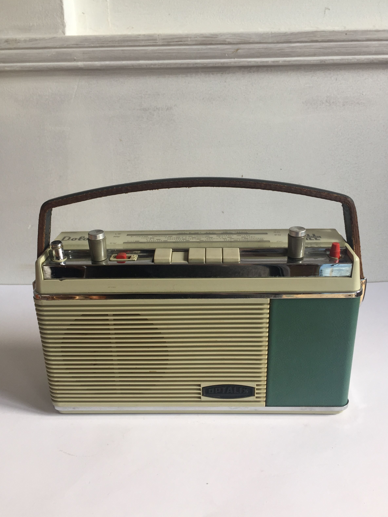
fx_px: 448
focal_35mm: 30
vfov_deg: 60.0
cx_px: 198
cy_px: 261
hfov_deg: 46.8
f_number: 2.2
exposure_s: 1/50
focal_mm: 4.15
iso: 32
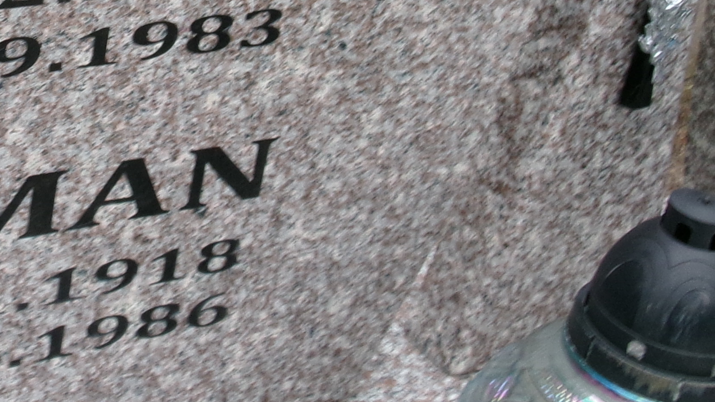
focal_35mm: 84
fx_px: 1593
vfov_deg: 14.0
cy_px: -59
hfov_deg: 24.5
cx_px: 65
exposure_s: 1/40
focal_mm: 5.1
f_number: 10.8
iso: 100
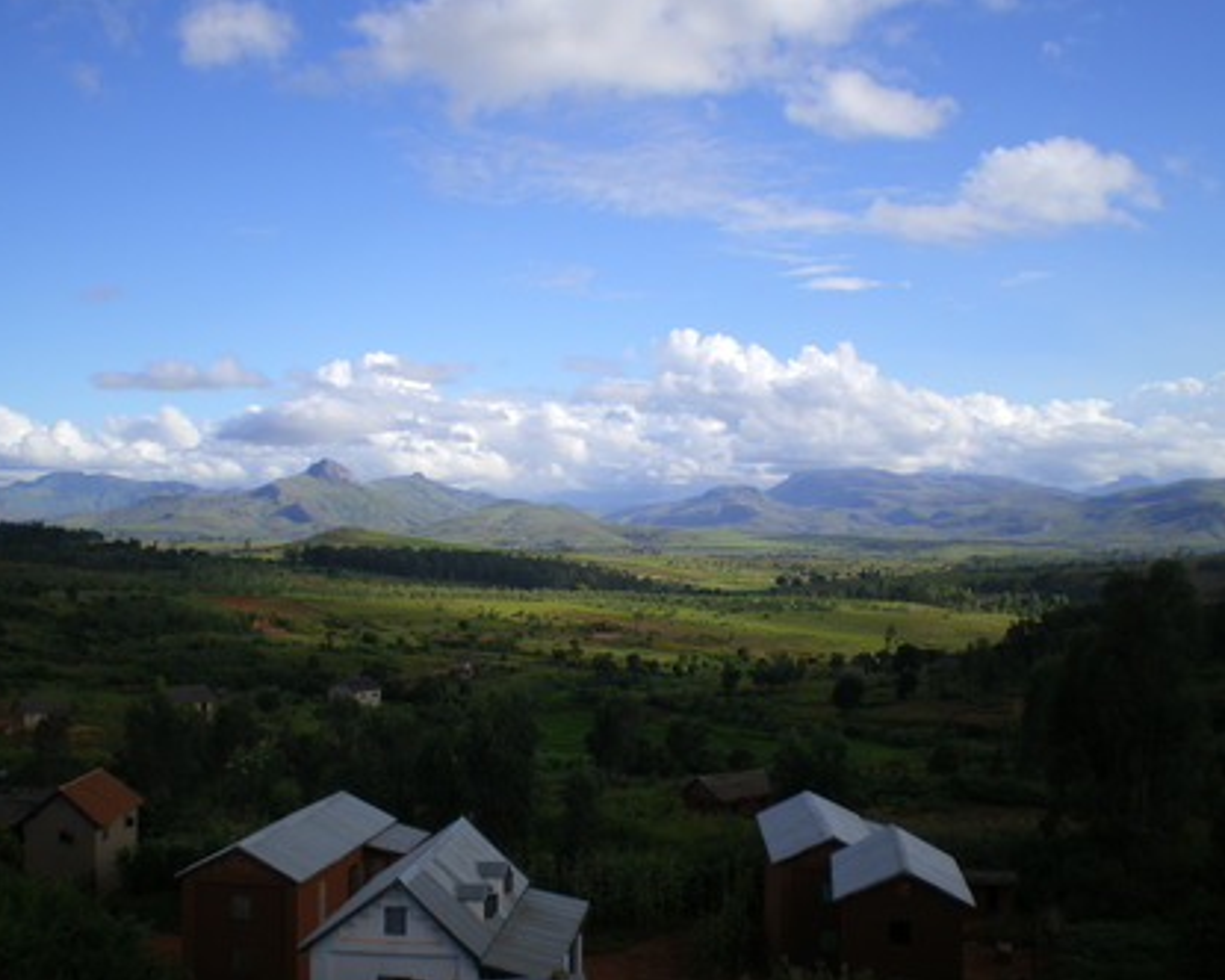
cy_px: 490
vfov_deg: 37.3
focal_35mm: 40
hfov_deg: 45.8
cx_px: 576
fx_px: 1450
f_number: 4.6
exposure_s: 1/320
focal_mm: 6.3
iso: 64
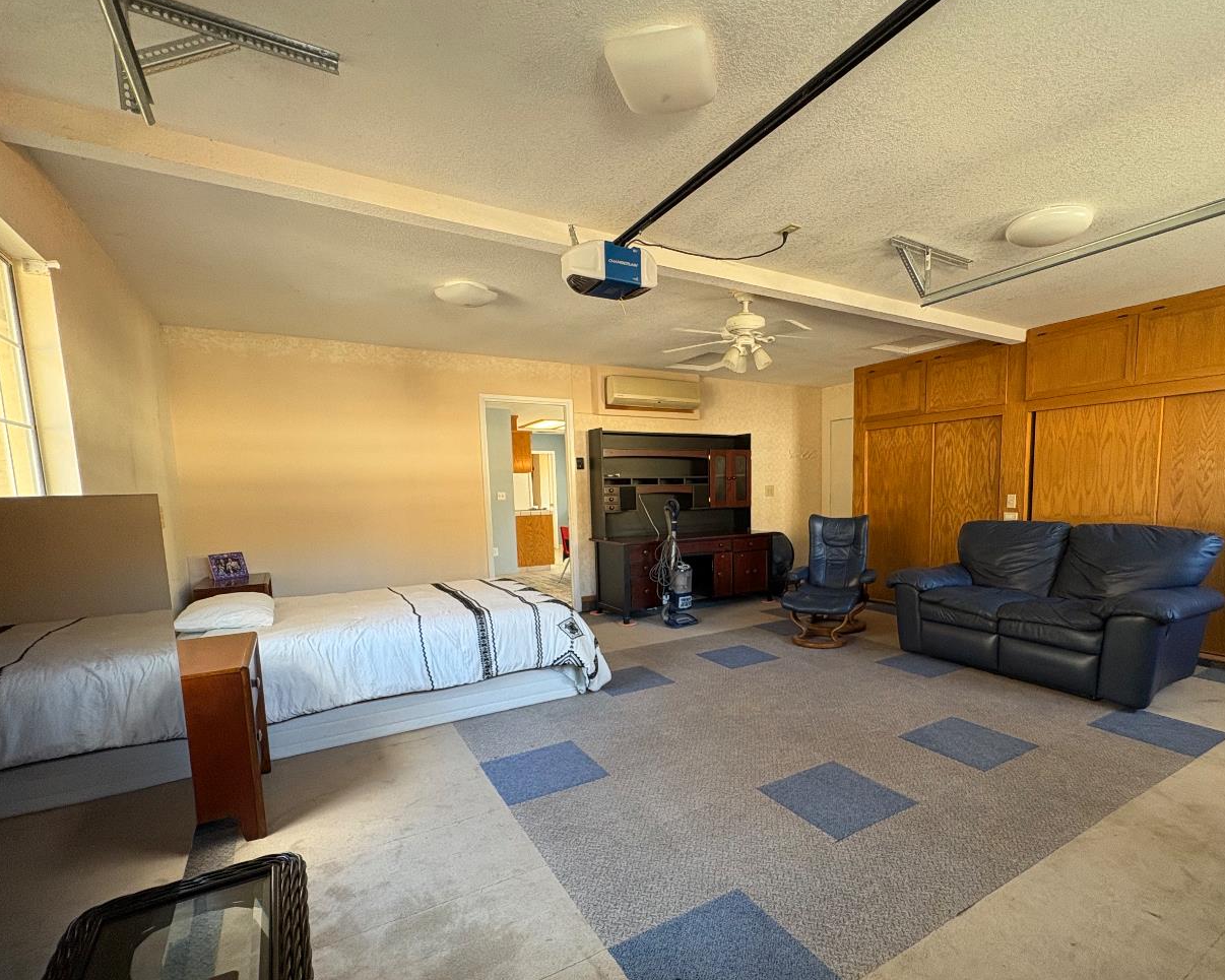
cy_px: 561
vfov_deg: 76.5
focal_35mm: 17
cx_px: 678
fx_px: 616
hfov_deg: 89.3
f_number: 2.2
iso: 200
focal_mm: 2.22
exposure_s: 1/60
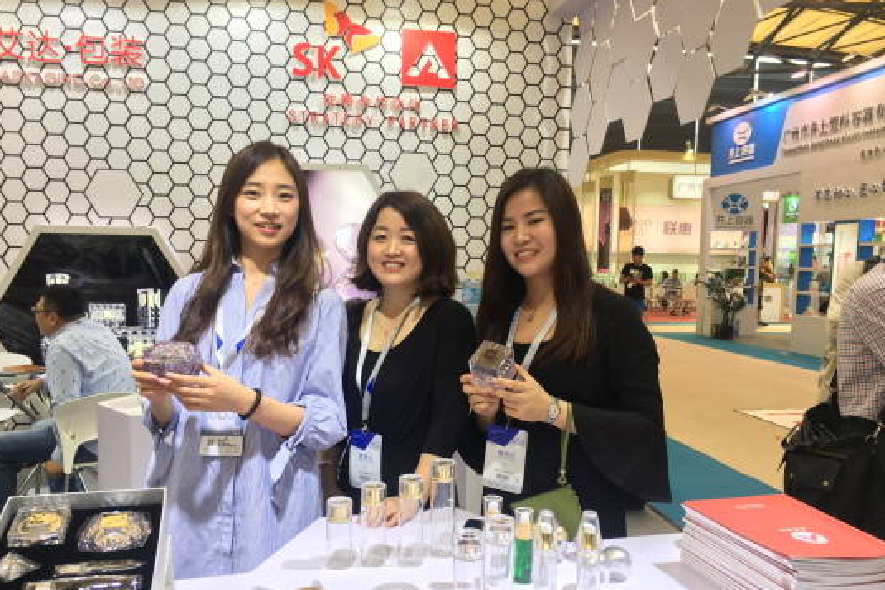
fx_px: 762
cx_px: 447
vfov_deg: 42.2
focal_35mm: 31
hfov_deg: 60.3
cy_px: 337
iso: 32
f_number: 2.2
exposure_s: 1/50
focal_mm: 4.15
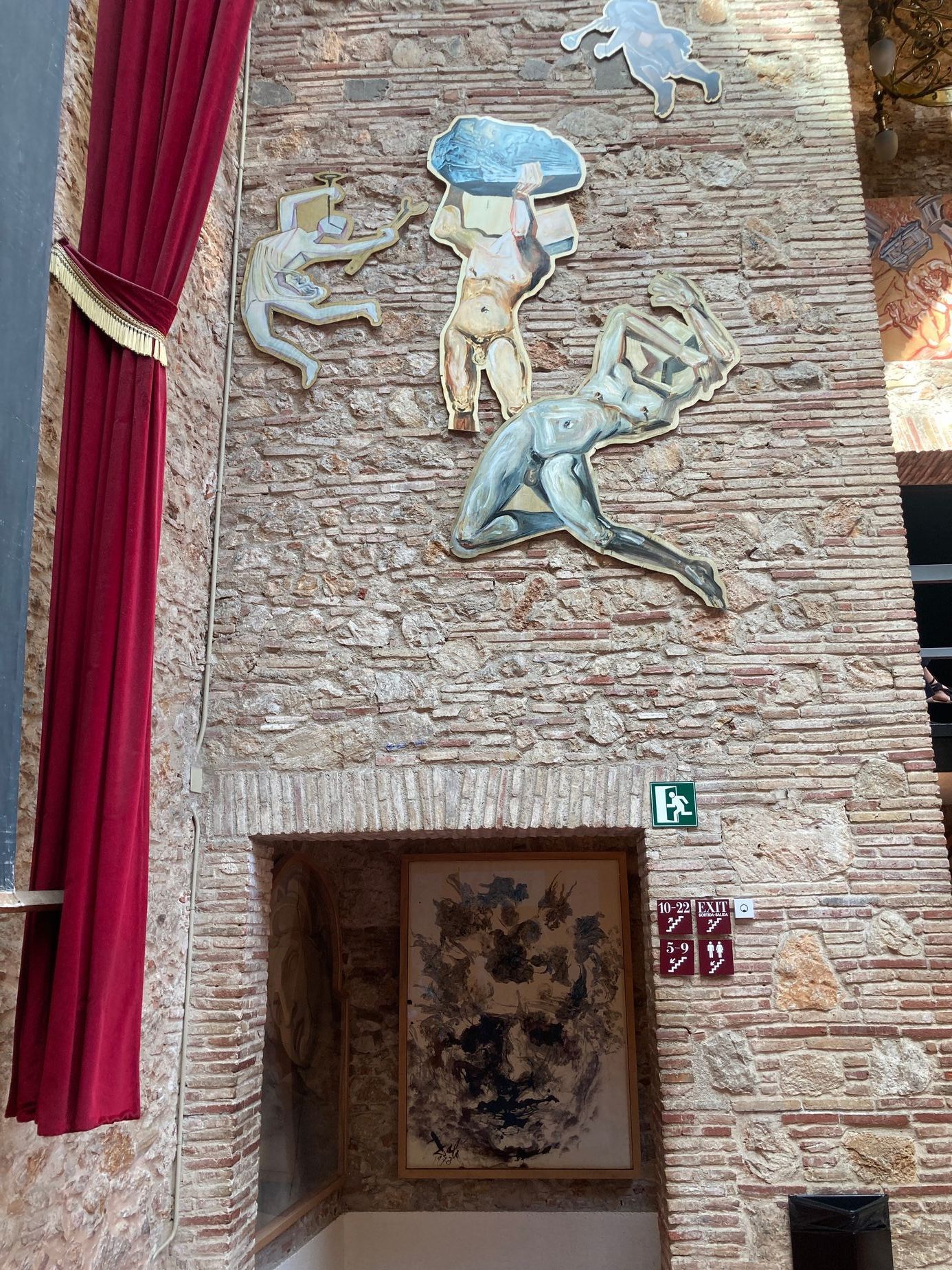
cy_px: 635
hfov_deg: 49.7
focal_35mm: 28
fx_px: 1027
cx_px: 476
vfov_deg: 63.4
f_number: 1.8
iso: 50
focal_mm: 3.99
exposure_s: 1/121
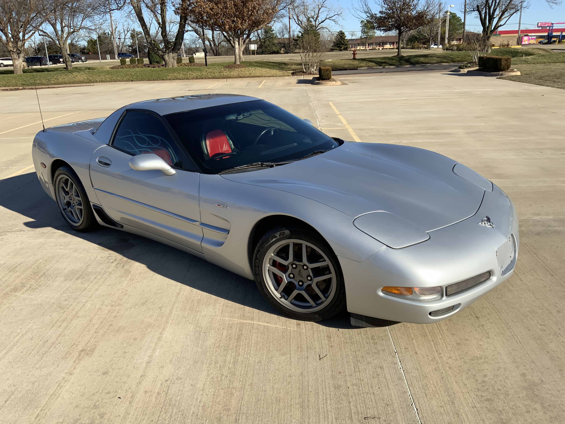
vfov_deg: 48.2
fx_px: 473
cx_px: 282
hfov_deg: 61.7
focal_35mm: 29
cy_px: 212
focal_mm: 3
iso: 16
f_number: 1.8
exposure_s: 1/1848
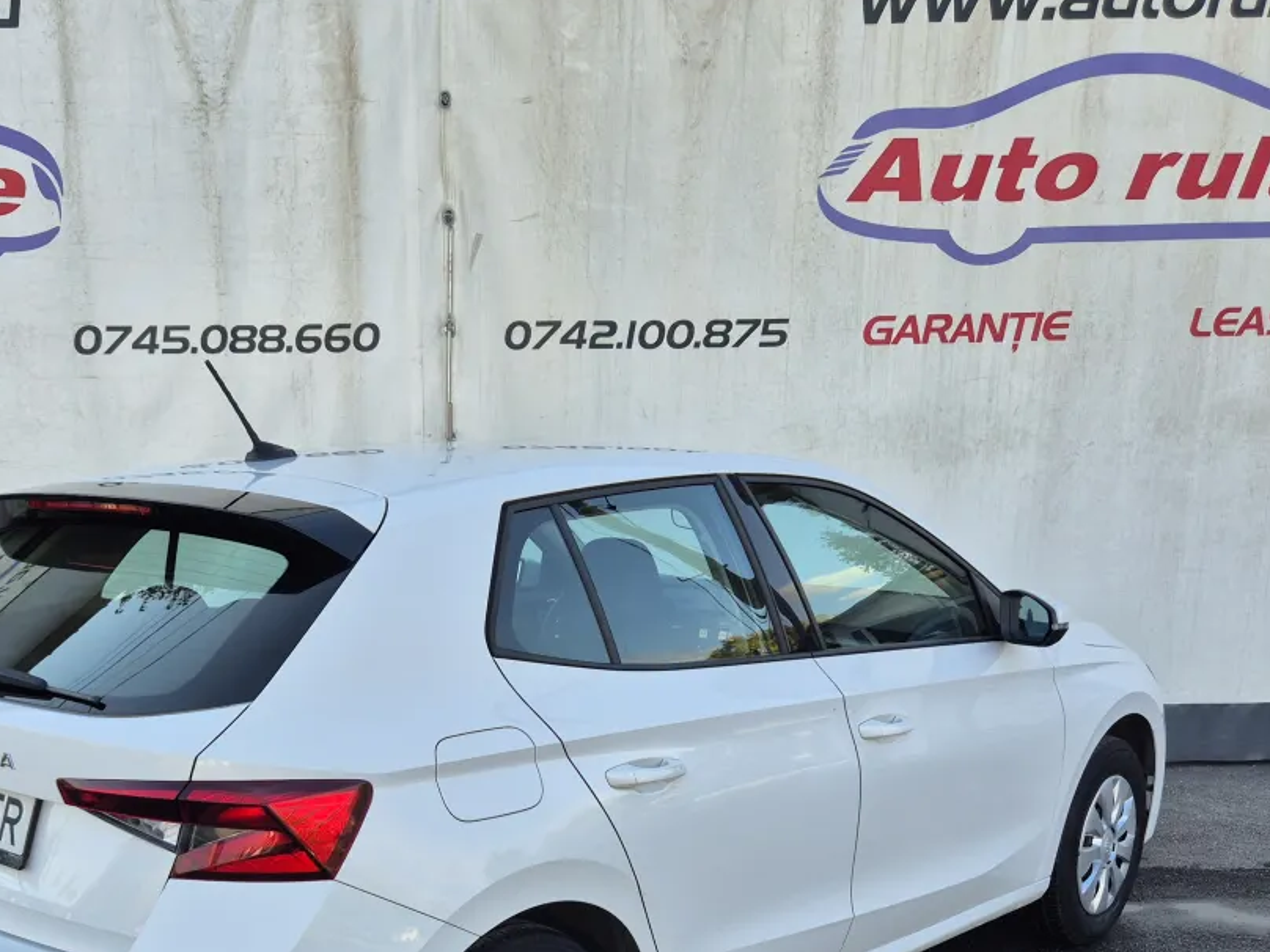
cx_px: 402
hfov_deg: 45.0
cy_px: 765
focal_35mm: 41
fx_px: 1504
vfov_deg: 34.1
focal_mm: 5.4
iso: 25
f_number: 1.8
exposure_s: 1/336
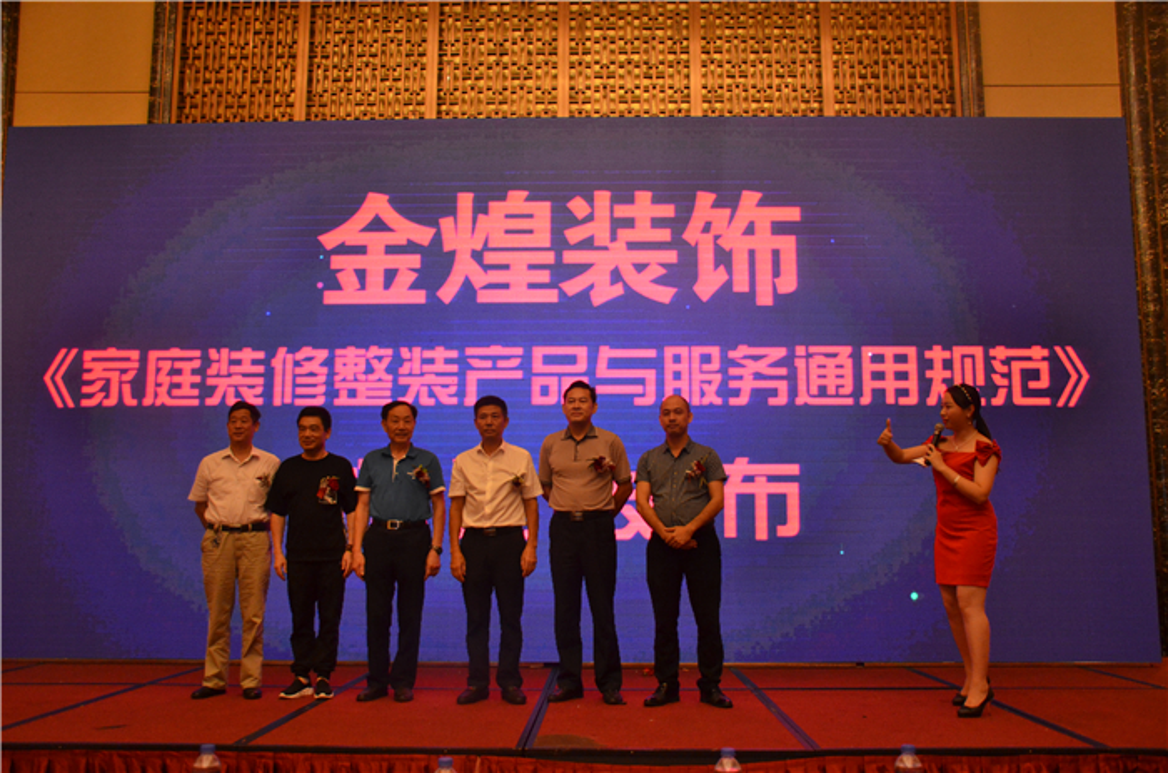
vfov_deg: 39.8
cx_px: 584
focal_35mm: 33
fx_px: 1068
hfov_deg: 57.3
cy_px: 386
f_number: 3.5
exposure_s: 1/125
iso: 1600
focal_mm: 22
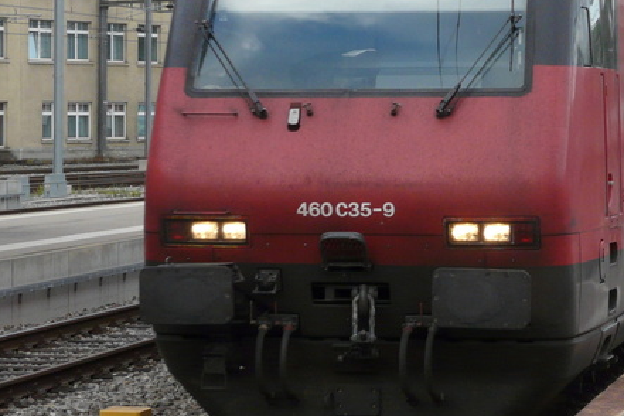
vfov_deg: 8.7
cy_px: 136
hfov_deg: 13.0
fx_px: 2738
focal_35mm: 158
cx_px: 423
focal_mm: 11.1
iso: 100
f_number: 4
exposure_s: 1/160
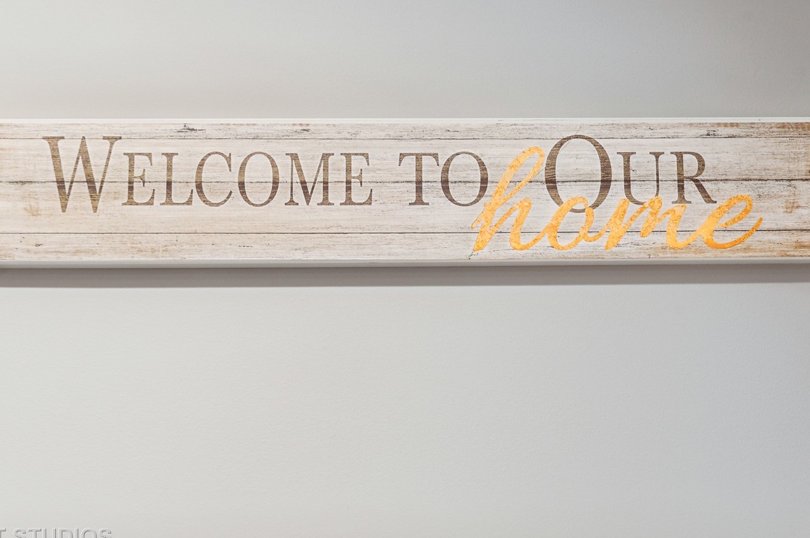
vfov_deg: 15.3
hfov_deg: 22.9
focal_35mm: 89
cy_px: 229
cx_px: 397
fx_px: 2001
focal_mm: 70
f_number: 8
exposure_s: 1/13
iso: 200
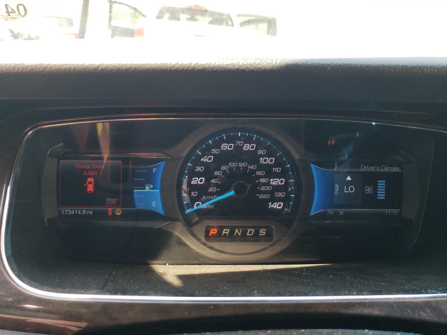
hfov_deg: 67.3
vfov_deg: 53.1
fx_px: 336
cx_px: 224
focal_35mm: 26
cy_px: 168
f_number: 1.5
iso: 50
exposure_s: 1/156
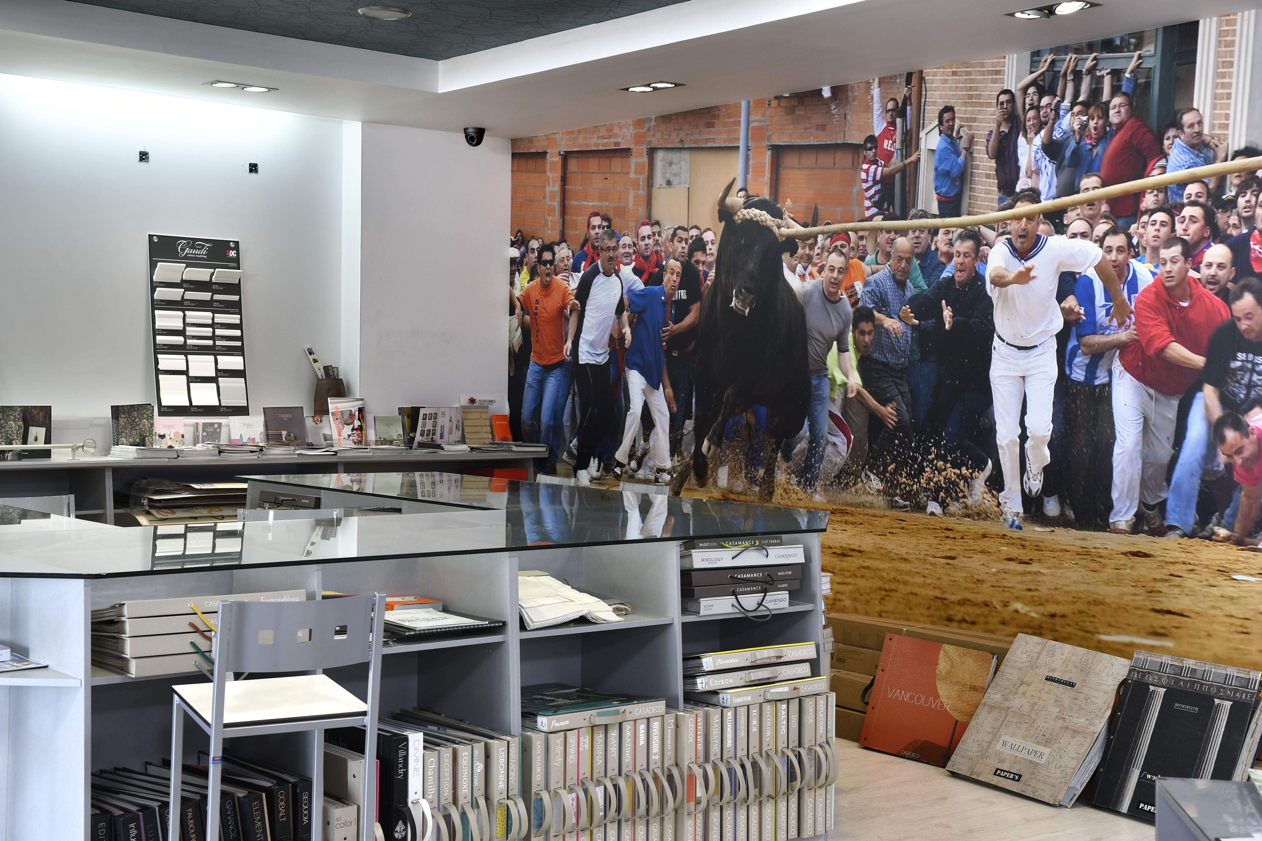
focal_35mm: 48
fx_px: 1683
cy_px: 420
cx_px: 631
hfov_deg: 41.1
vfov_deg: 28.1
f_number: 5.6
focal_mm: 32
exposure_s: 1/6
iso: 100
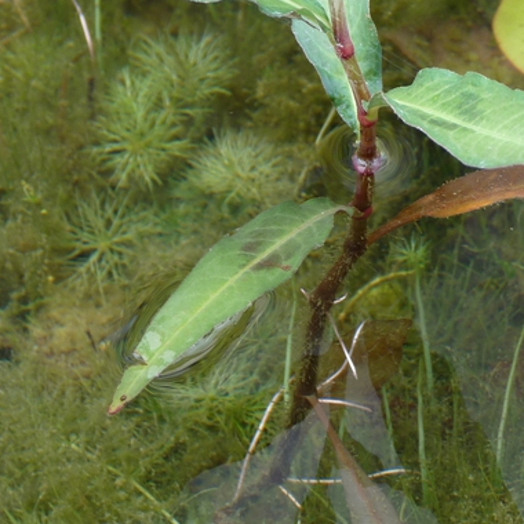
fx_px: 3836
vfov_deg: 7.8
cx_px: 305
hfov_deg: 7.8
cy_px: -14
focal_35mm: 224
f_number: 3.4
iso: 100
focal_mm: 16.7
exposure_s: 1/40
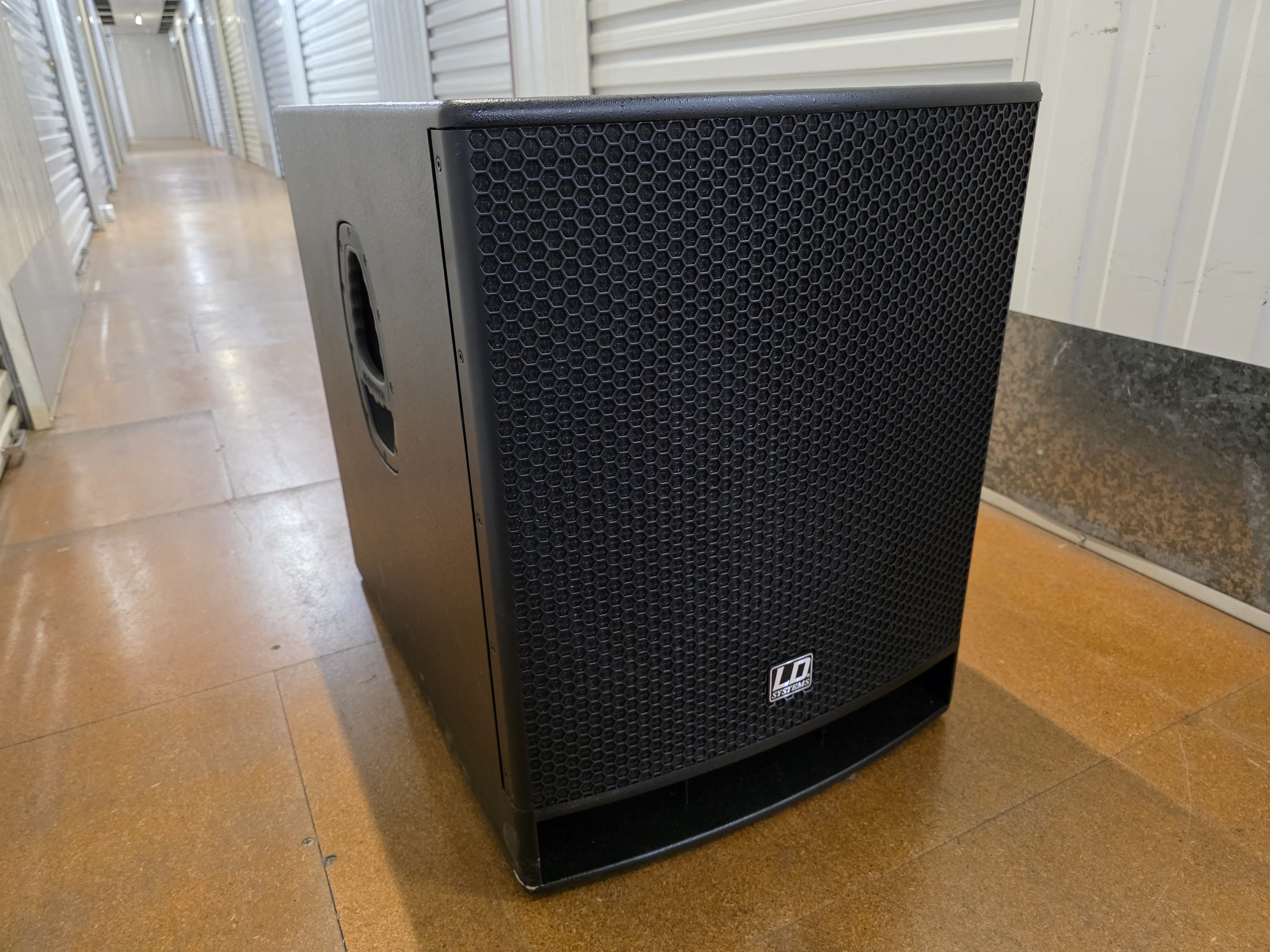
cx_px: 635
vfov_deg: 58.9
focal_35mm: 23
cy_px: 476
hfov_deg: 73.9
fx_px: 844
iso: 1000
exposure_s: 1/100
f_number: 1.7
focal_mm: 6.3
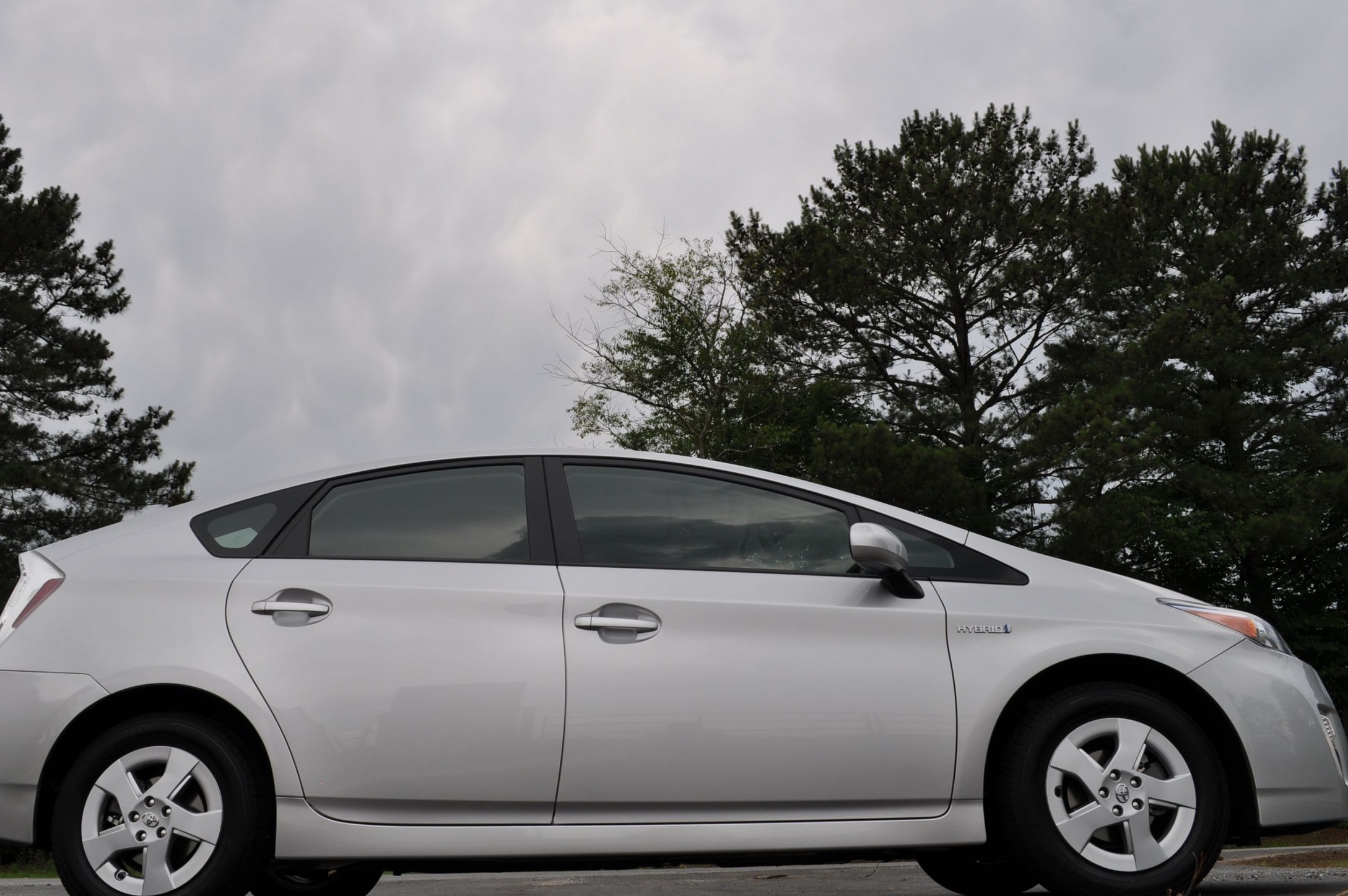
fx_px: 1160
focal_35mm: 31
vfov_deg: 42.2
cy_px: 447
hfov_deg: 60.3
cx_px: 637
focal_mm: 18
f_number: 10
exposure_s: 1/200
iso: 200
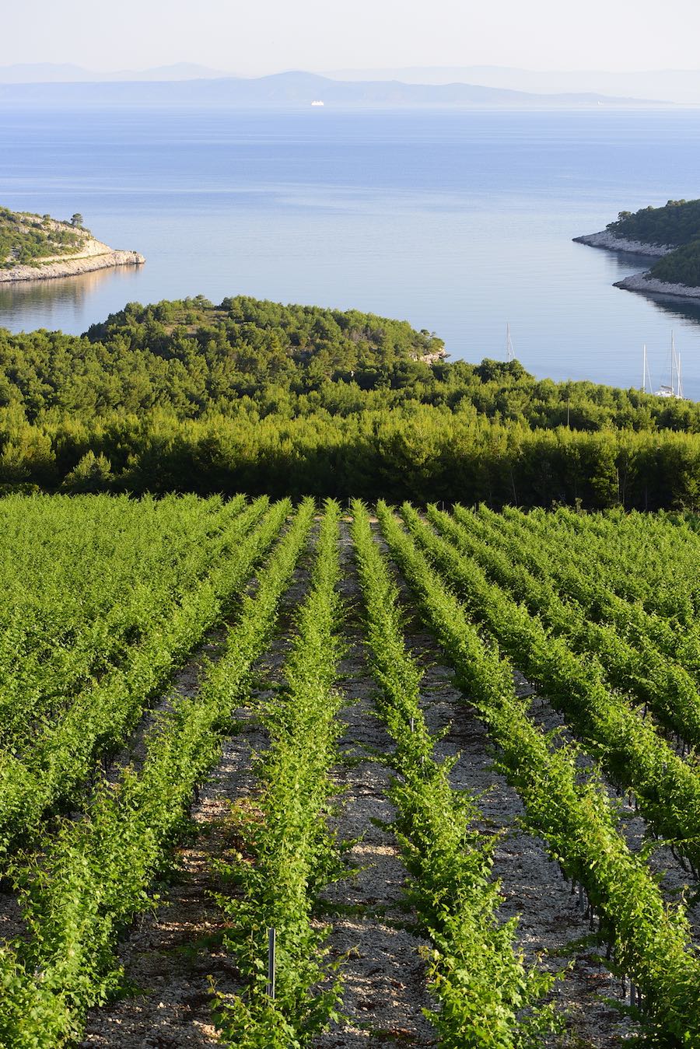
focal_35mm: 78
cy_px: 524
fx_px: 2274
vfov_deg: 26.0
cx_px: 350
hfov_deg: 17.5
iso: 100
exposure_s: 1/200
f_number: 5.6
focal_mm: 78
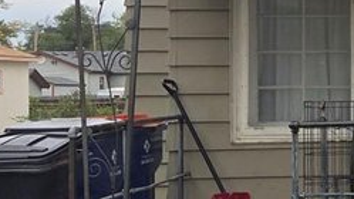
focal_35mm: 121
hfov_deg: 15.3
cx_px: 631
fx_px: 1136
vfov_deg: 10.0
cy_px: 77
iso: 25
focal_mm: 5.4
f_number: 1.8
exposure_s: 1/871
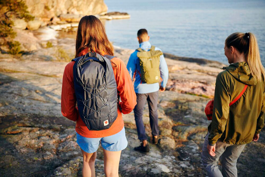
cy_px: 88
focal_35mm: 40
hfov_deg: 48.5
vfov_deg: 33.4
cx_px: 132
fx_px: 294
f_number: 3.2
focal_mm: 40
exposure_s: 1/640
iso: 125
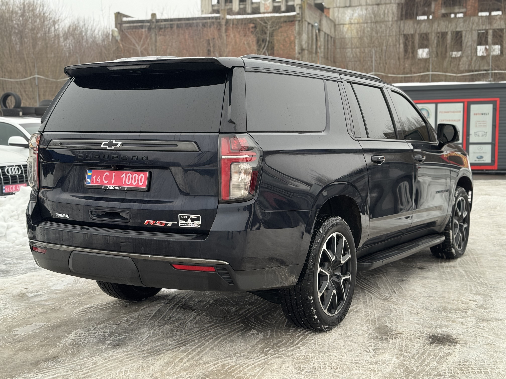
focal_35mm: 48
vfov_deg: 30.3
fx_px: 702
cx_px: 253
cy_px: 190
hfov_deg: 39.7
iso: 100
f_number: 1.78
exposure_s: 1/64
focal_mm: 6.76
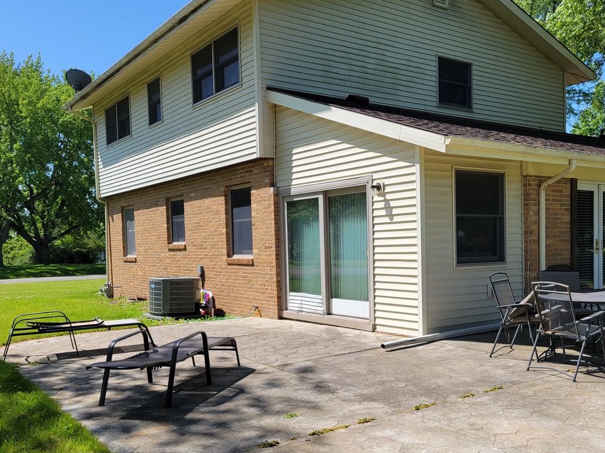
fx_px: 629
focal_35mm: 36
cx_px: 374
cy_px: 285
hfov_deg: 50.9
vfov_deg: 39.4
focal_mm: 5.4
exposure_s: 1/1910
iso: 40
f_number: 1.8
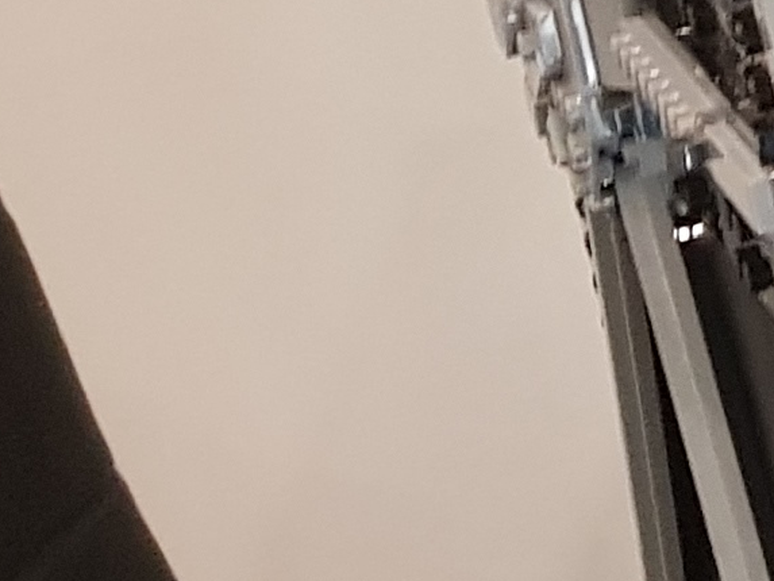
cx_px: 2552
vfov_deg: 8.0
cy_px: -224
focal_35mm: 183
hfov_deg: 8.5
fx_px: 4093
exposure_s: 1/20
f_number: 1.7
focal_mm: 4.2
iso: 200
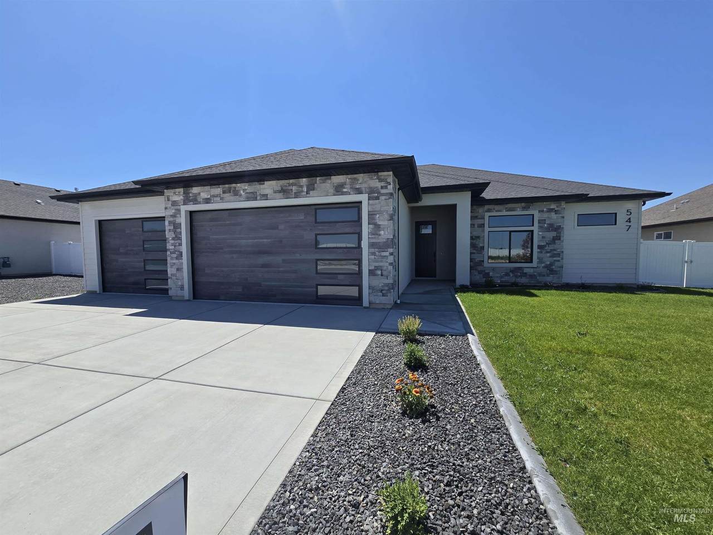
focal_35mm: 13
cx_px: 356
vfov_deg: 89.9
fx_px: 268
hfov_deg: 106.2
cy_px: 268
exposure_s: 1/2790
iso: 50
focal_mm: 2.2
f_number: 2.2
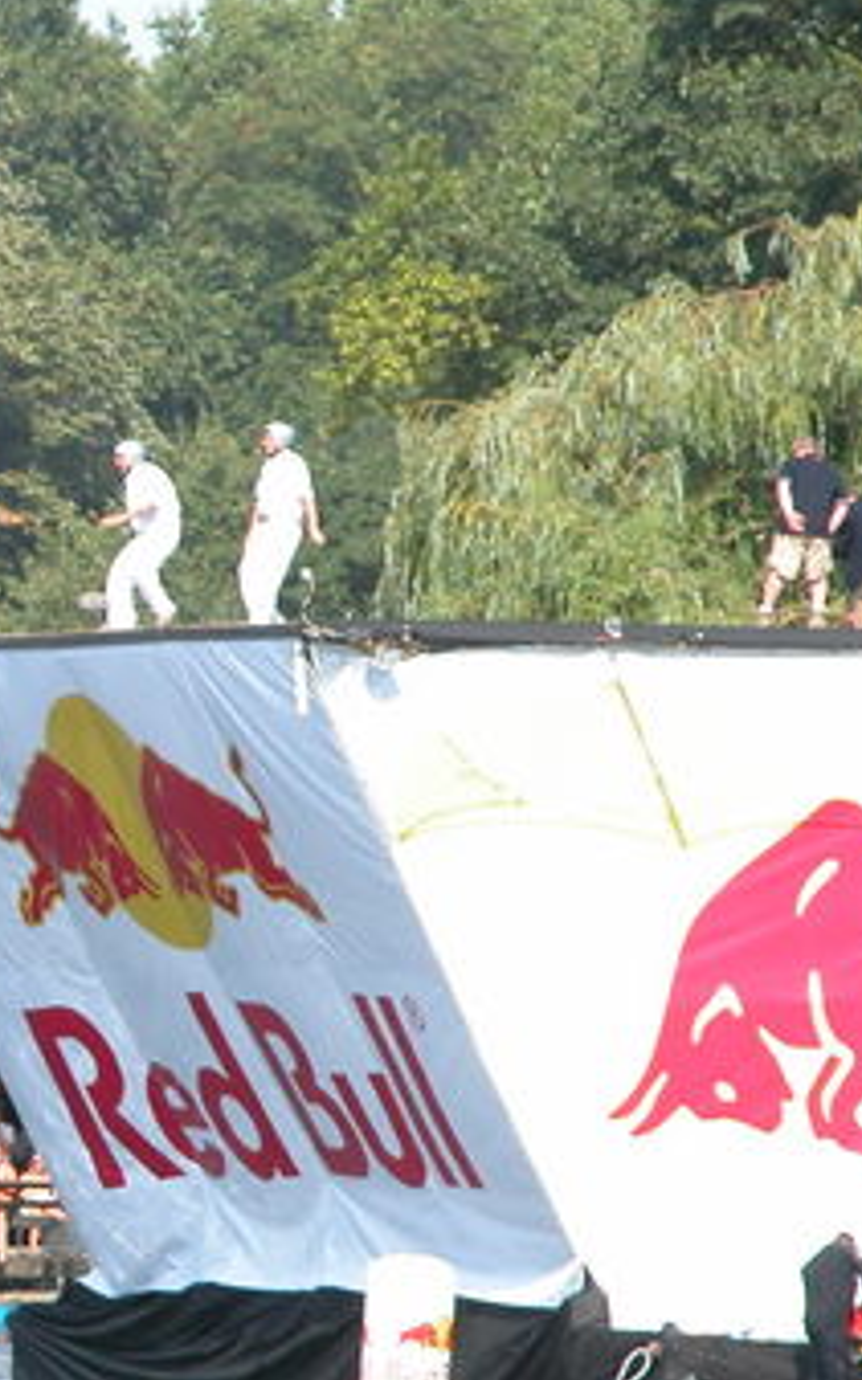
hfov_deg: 2.2
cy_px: 780
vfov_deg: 3.5
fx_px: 22835
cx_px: -384
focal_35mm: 607
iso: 100
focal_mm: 61.5
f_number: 5.2
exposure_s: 1/244
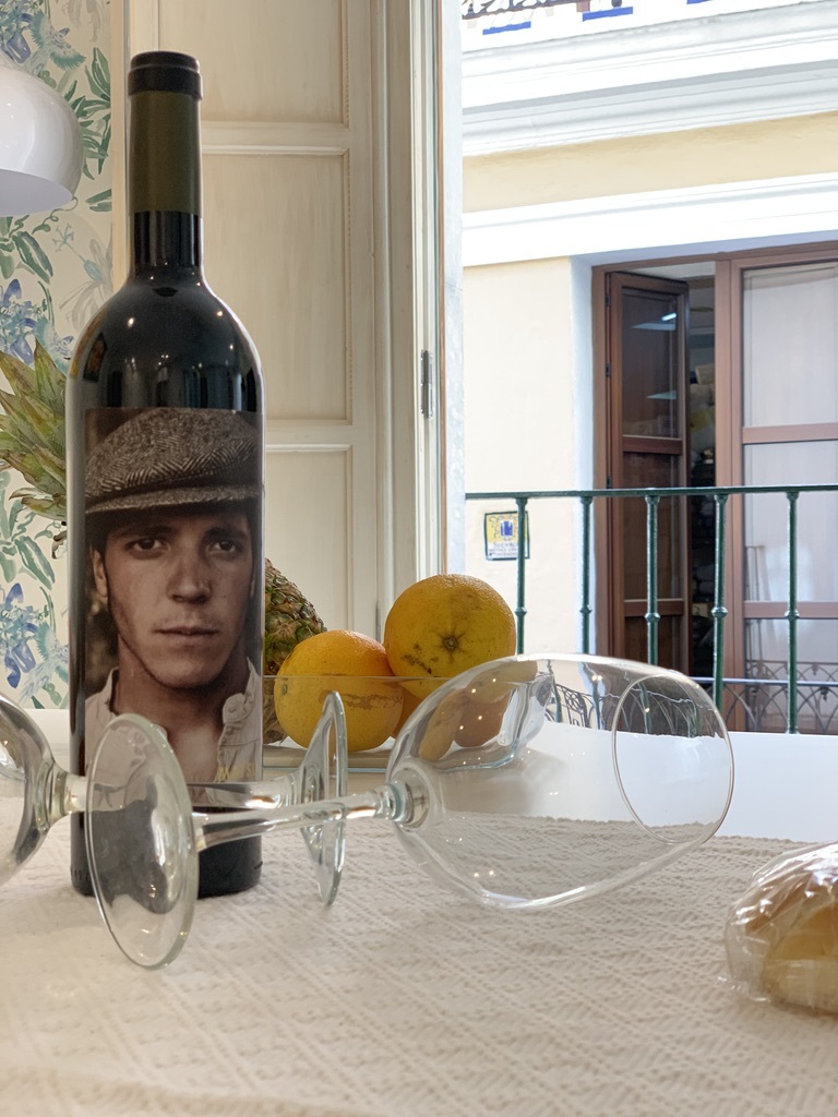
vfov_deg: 36.8
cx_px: 419
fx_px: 1678
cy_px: 558
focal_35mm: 52
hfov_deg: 28.0
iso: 125
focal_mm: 6
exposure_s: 1/79
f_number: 2.4
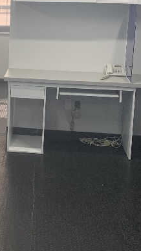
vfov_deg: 27.1
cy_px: 90
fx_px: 518
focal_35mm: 78
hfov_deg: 15.2
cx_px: -8
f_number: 1.8
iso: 80
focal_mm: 4.25
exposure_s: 1/121
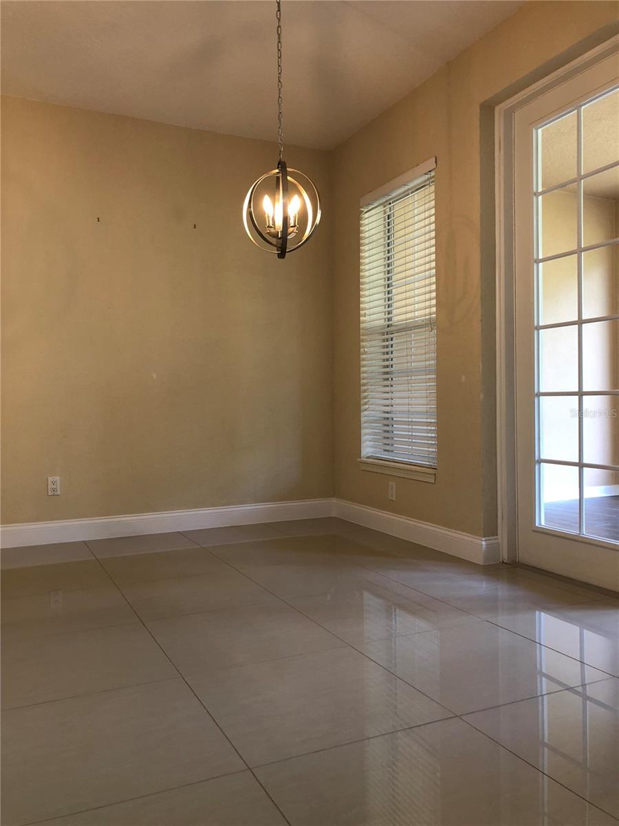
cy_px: 413
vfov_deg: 63.4
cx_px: 310
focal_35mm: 28
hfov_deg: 49.7
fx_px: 668
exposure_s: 1/24
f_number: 1.8
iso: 40
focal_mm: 3.99
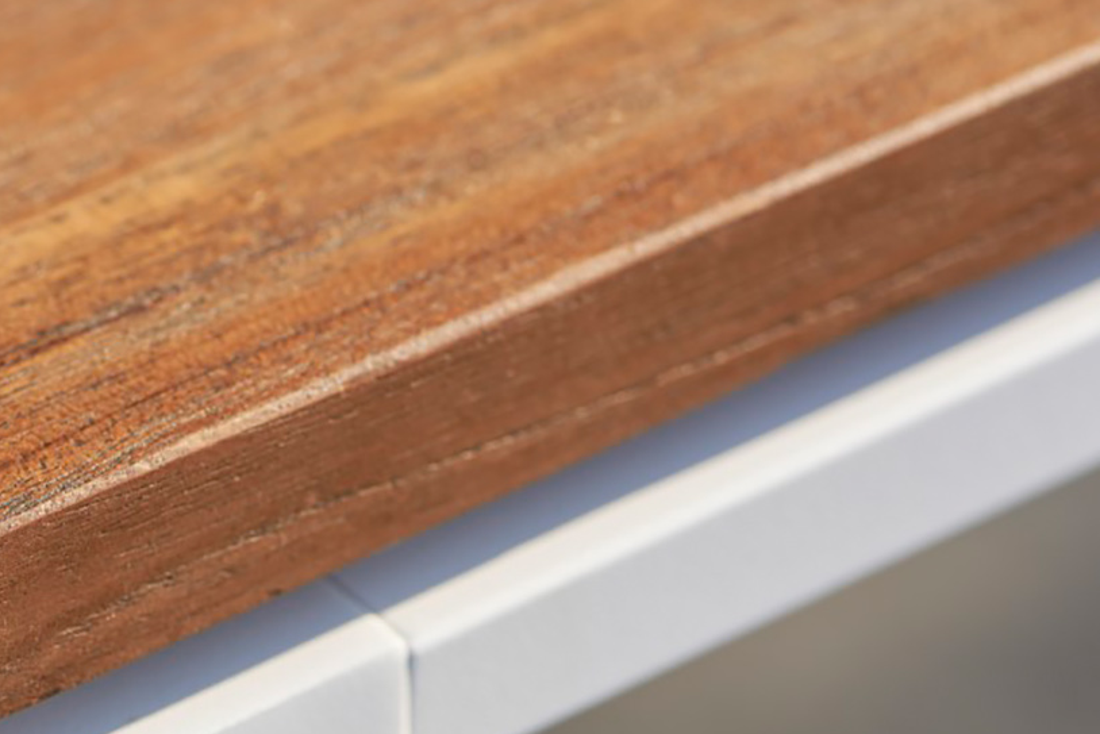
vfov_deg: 6.9
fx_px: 6081
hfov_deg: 10.3
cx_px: 218
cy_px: 670
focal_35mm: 199
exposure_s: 1/320
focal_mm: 105
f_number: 7.1
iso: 125
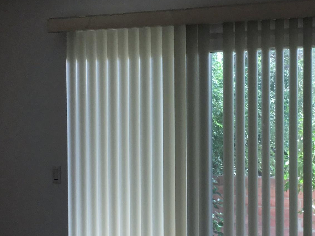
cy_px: 140
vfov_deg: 19.1
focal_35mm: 77
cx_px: 199
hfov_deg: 25.3
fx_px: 701
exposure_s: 1/30
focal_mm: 4.15
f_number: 2.2
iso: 40
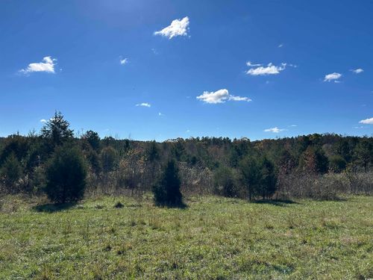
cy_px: 140
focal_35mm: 26
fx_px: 280
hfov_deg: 67.3
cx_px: 186
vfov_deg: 53.1
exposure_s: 1/7463
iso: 50
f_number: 1.5
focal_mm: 5.7
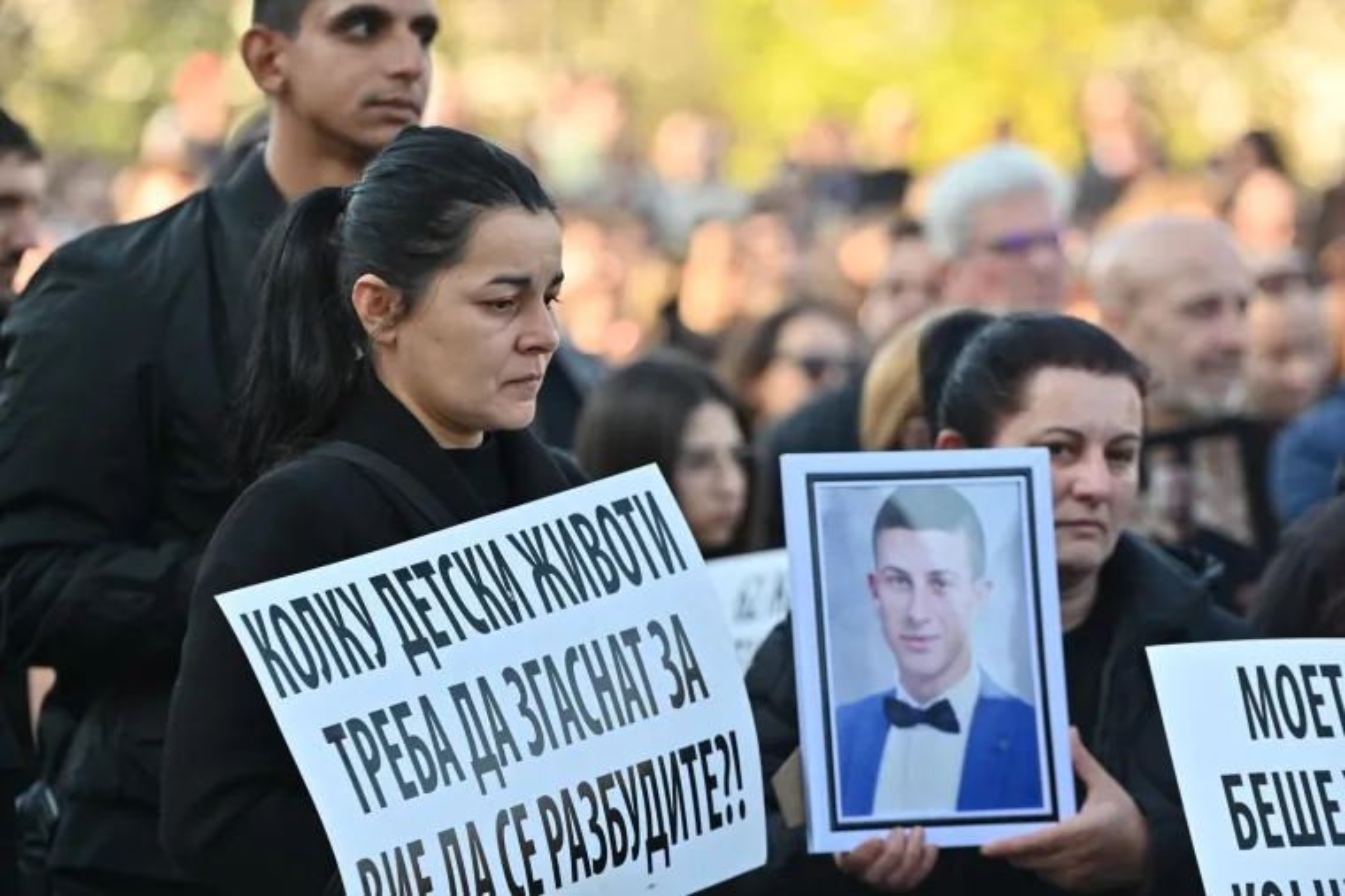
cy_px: 448
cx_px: 672
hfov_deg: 11.8
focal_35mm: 175
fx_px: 6535
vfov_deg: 7.8
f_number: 4
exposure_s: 1/1000
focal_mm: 175
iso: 400
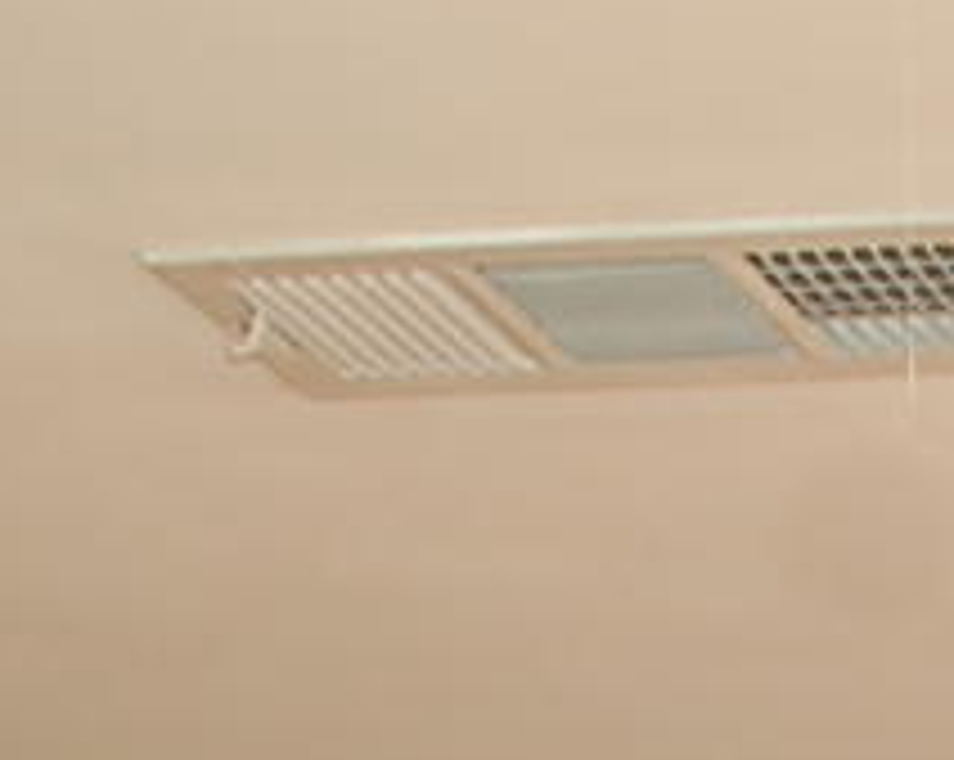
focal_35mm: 220
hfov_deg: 8.3
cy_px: 2199
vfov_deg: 6.5
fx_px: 6203
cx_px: 2074
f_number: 3.8
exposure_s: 1/60
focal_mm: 22
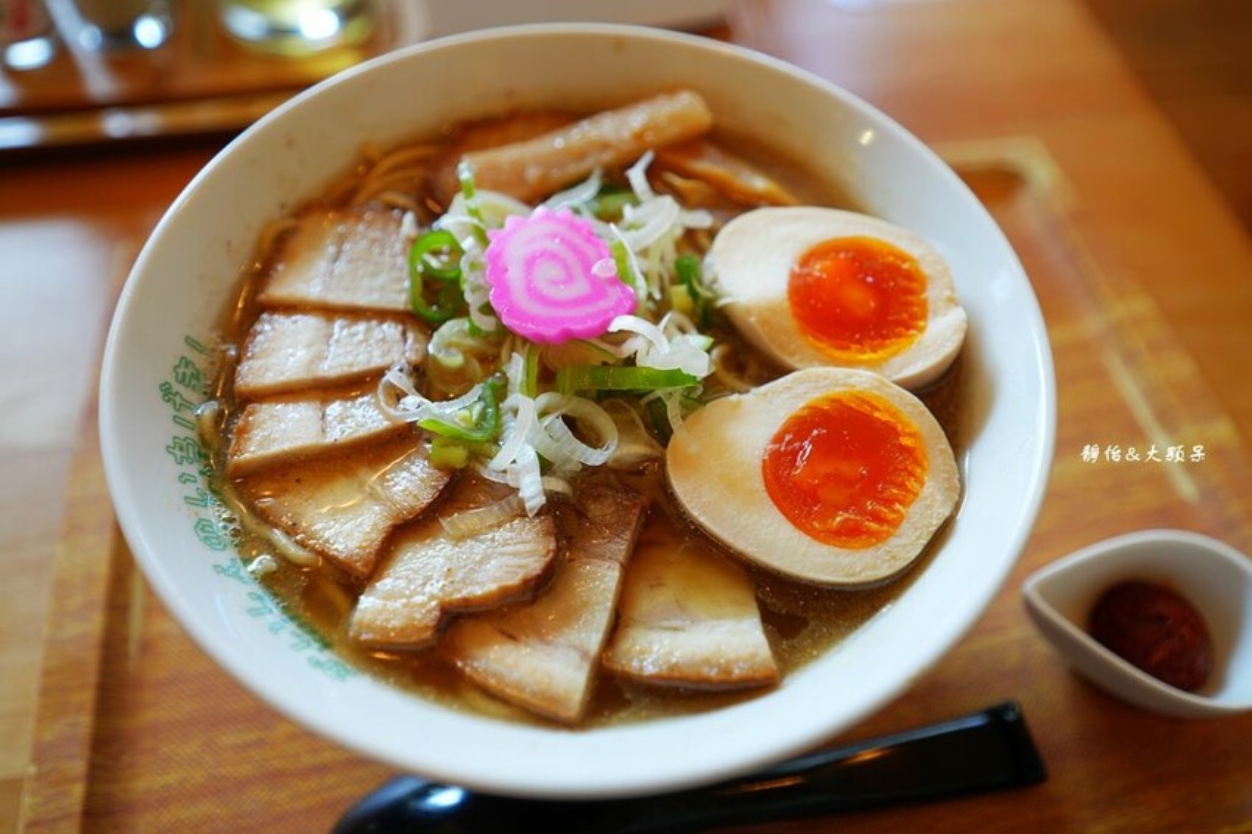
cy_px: 417
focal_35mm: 25
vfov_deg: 51.2
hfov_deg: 71.5
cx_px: 626
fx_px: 869
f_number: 3.2
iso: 160
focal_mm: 25
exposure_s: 1/30
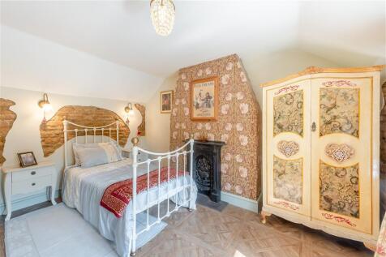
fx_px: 150
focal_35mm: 14
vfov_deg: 81.2
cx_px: 193
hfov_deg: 104.3
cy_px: 128
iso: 100
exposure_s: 1/80
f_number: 8
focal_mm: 14
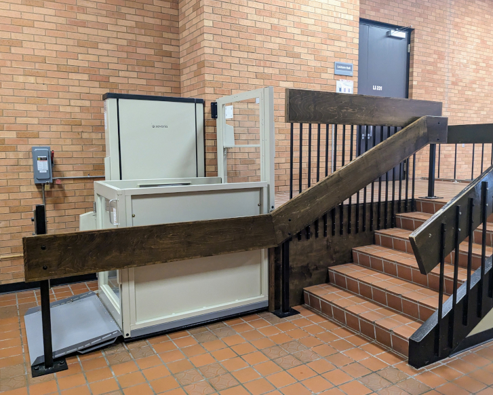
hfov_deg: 60.4
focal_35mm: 29
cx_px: 250
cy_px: 193
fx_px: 423
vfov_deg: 50.0
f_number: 1.73
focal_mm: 4.38
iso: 598
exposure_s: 1/120
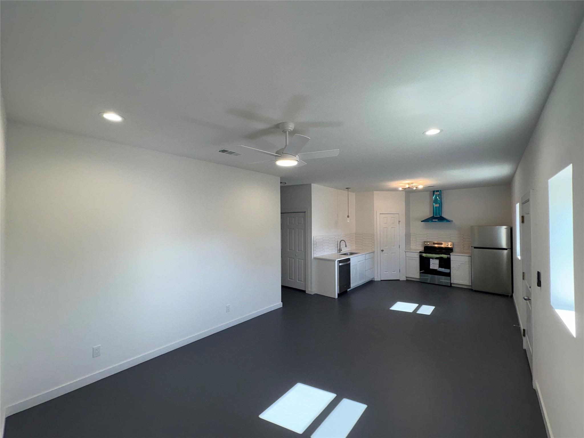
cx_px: 292
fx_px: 236
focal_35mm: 14
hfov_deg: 102.1
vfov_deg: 85.7
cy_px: 219
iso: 40
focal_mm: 2.22
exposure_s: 1/127
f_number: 2.2
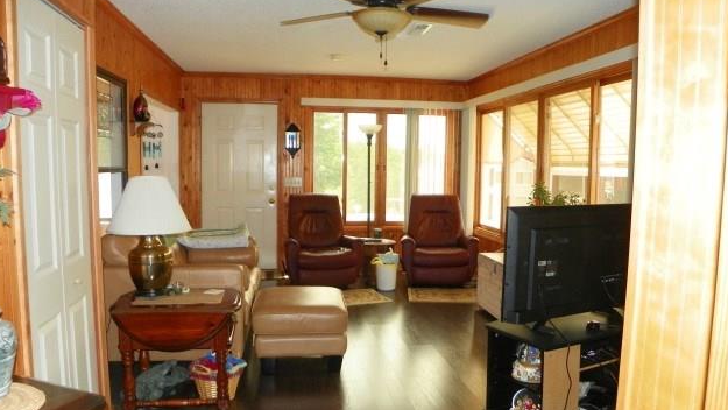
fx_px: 560
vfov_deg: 40.0
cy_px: 247
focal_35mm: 29
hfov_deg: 66.0
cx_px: 358
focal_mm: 4.6
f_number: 2.8
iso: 125
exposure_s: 1/40
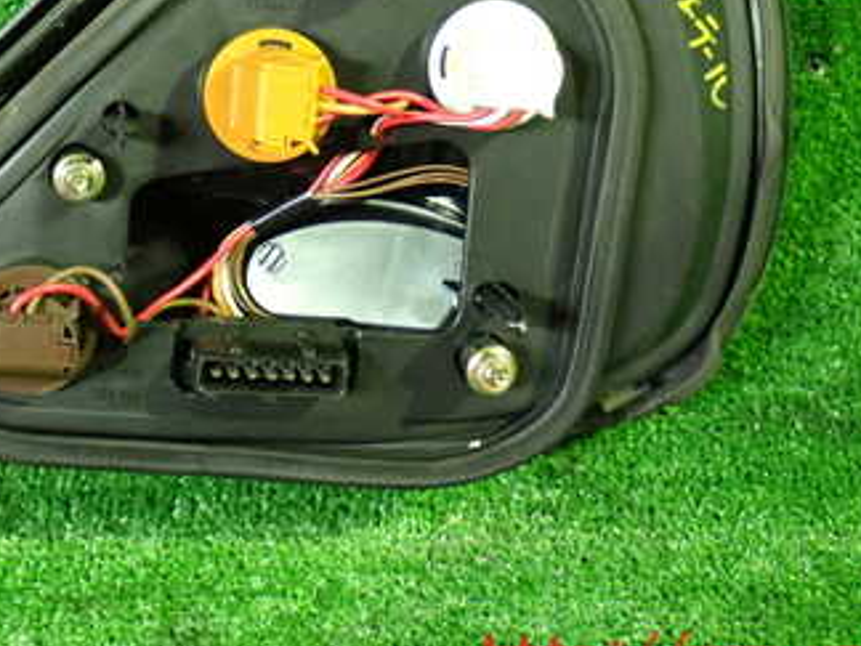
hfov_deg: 25.5
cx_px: 287
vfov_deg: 19.1
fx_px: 1890
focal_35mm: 76
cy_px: 96
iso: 800
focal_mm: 7.31
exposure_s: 1/20
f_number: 2.8
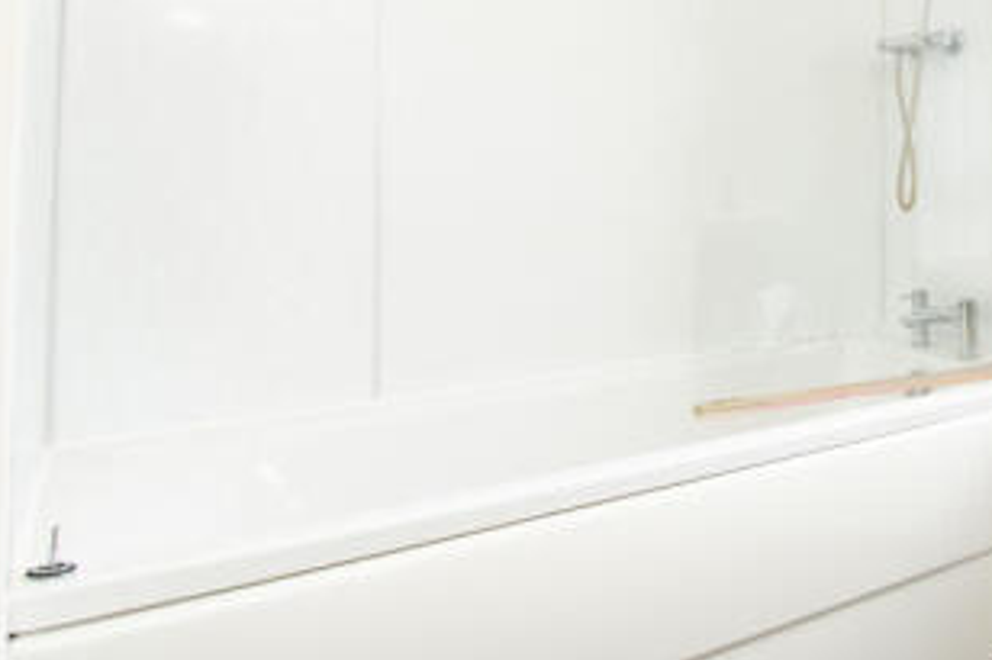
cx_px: 911
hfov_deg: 51.2
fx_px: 881
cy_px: 259
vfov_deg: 40.9
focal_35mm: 32
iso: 320
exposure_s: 1/13
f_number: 8
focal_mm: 10
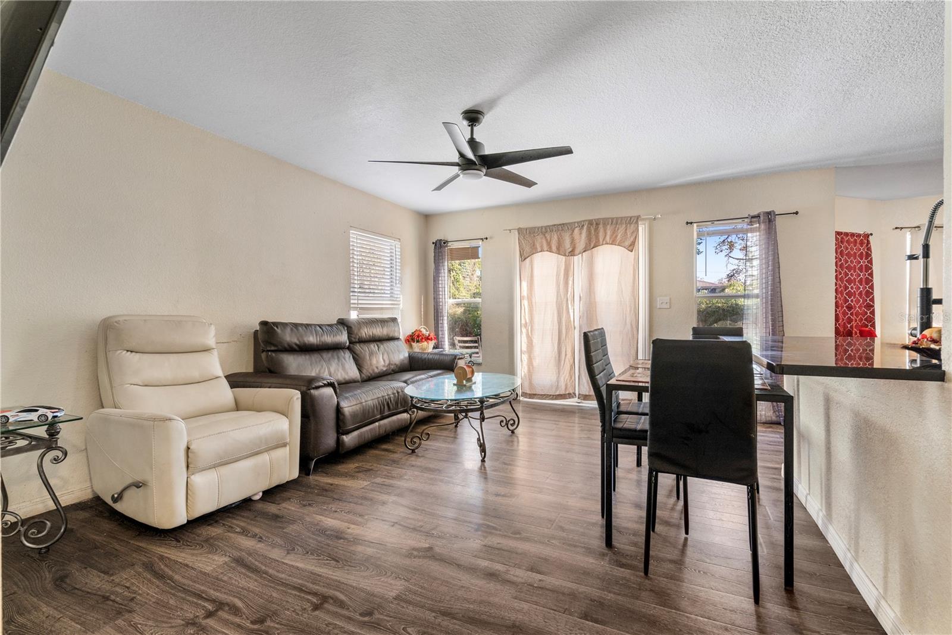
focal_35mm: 16
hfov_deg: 96.7
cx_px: 476
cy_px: 318
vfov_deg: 73.7
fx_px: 423
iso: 400
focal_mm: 16
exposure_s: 2
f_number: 8
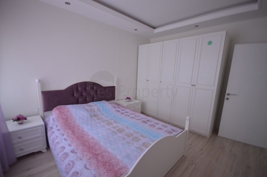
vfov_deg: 77.1
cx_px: 134
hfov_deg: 100.5
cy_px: 88
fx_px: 111
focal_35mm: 15
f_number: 4
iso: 100
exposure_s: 1/10
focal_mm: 10
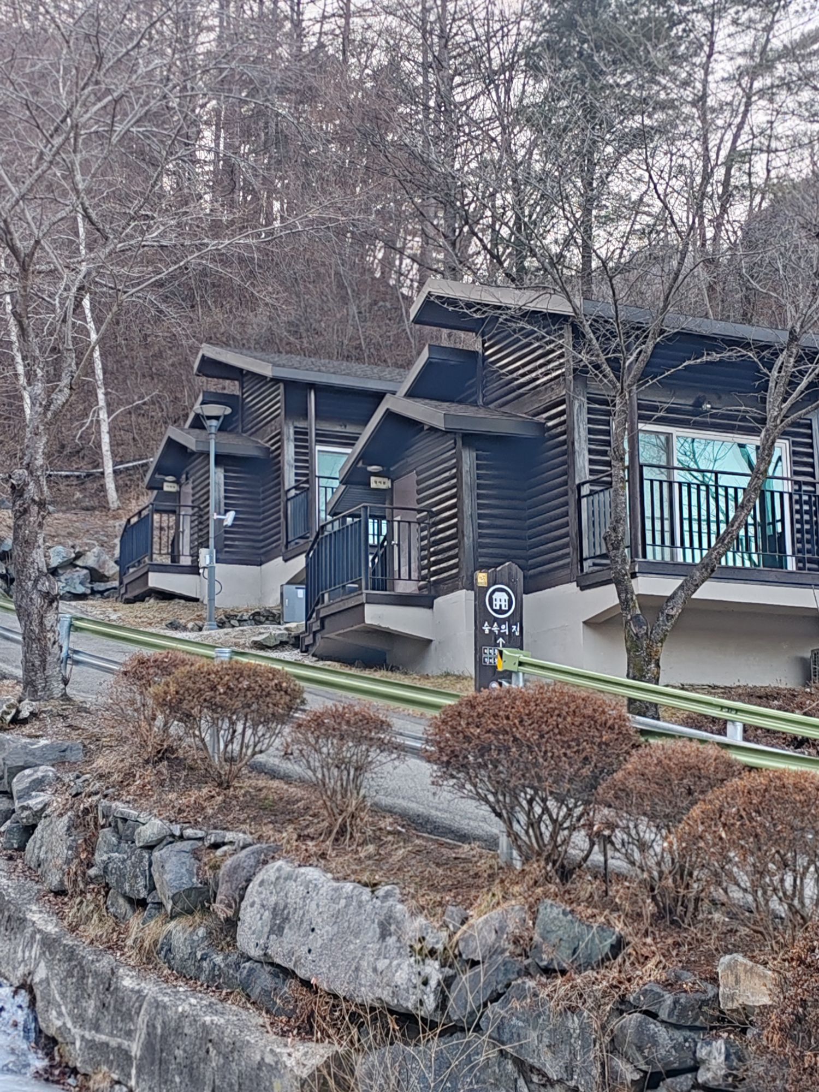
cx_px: 410
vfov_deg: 35.5
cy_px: 546
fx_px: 1703
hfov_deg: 27.0
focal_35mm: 54
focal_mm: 6.12
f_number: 4
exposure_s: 1/100
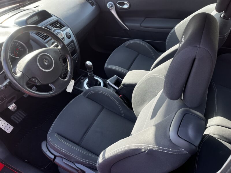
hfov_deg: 67.3
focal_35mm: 26
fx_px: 174
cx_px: 116
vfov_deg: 53.1
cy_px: 86
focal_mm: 5.1
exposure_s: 1/283
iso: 40
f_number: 1.6
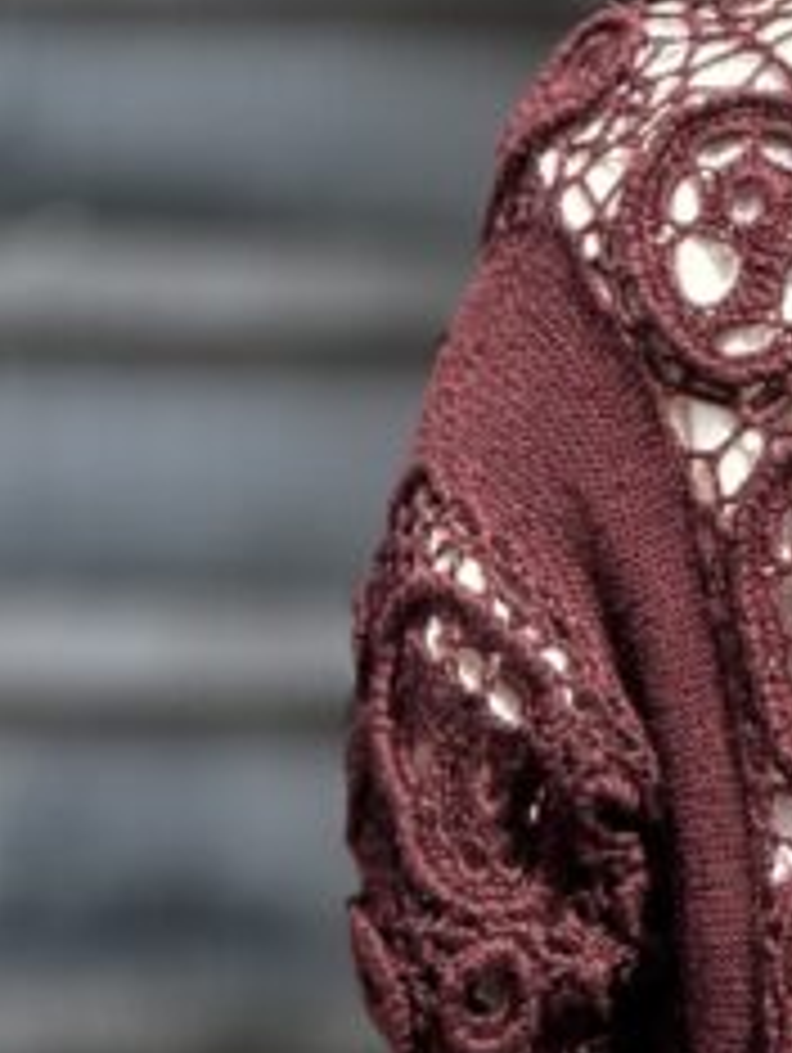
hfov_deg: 3.6
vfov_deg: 4.8
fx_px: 12485
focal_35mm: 410
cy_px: 1107
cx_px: 1053
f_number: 2.8
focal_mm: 15.66
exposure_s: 1/461
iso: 64
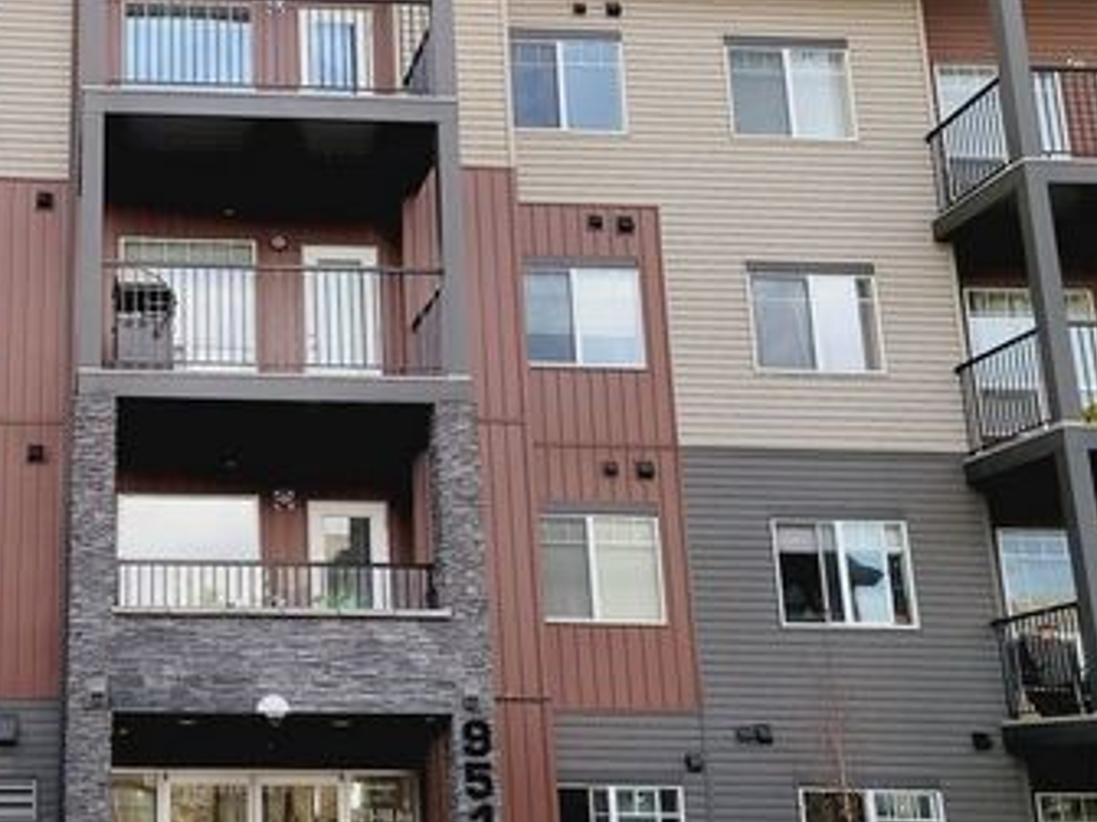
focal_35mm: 51
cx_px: 182
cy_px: 413
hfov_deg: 35.9
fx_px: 1616
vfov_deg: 28.5
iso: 25
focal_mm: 7
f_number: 1.8
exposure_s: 1/59
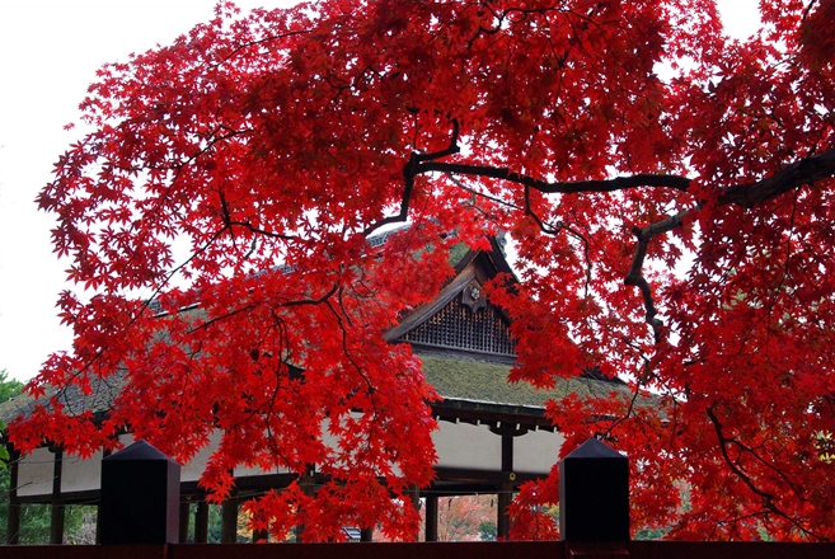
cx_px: 489
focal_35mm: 57
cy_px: 338
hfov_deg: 35.1
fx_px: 1315
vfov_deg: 24.0
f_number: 8
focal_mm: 31
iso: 800
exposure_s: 1/180
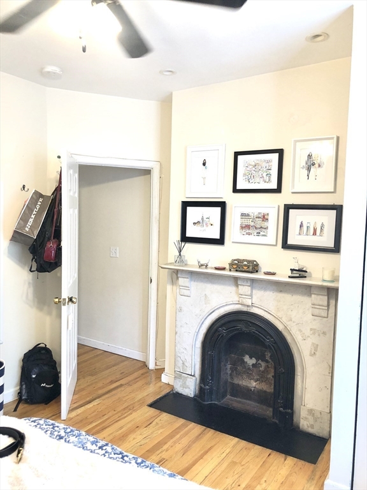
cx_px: 184
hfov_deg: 49.7
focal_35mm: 28
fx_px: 396
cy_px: 245
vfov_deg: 63.4
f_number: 1.8
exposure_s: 1/30
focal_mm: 3.99
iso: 32
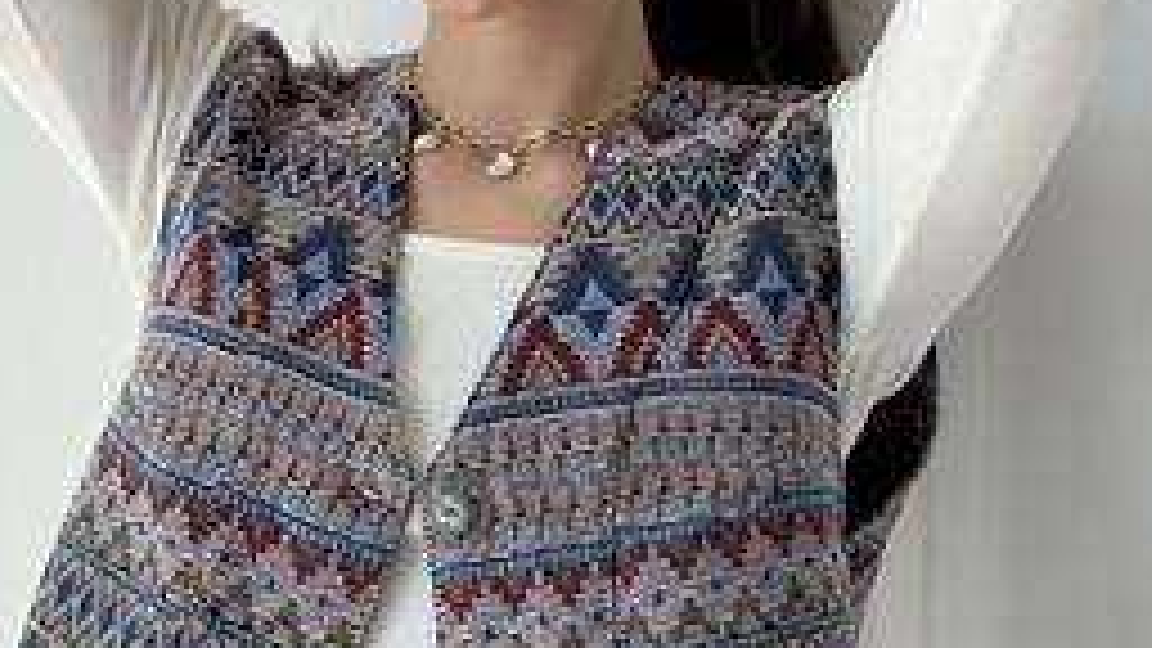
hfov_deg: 19.6
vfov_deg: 11.1
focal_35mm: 109
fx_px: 3330
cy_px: 232
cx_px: 531
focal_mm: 6.76
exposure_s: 1/392
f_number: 1.78
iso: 64
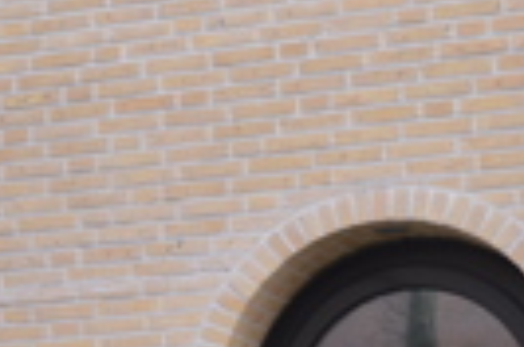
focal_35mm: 190
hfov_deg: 10.4
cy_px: 507
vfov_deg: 7.1
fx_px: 2759
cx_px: -303
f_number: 5.6
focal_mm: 28
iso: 110
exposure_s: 1/125
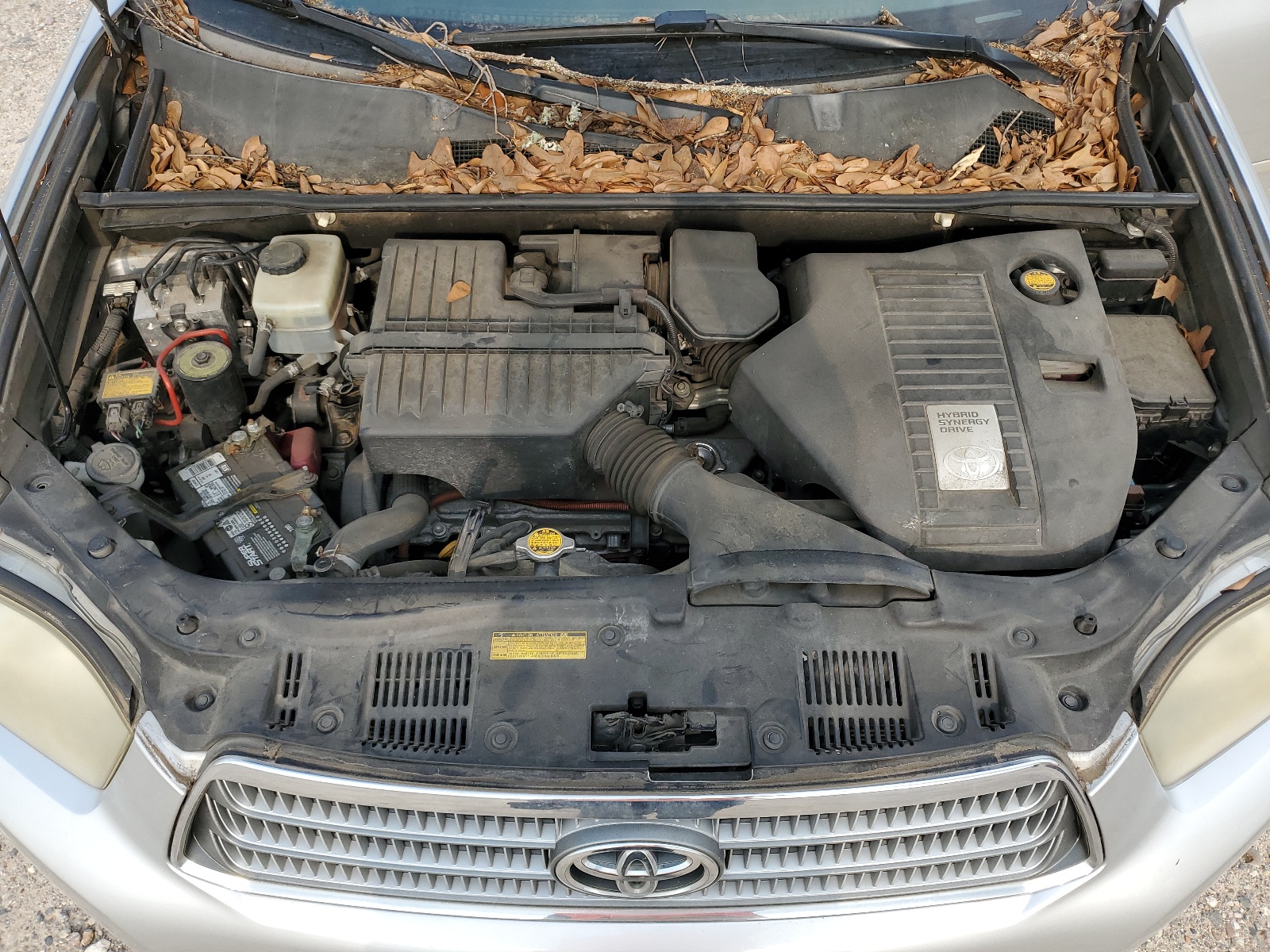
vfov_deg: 53.1
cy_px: 476
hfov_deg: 67.3
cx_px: 635
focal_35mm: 26
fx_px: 954
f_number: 1.5
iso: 50
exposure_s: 1/769
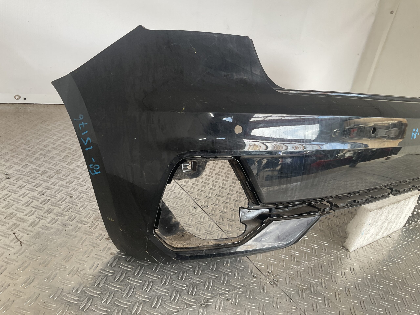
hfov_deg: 61.7
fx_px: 352
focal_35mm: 29
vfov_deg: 48.2
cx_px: 210
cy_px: 158
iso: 40
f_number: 1.8
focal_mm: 3
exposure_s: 1/120
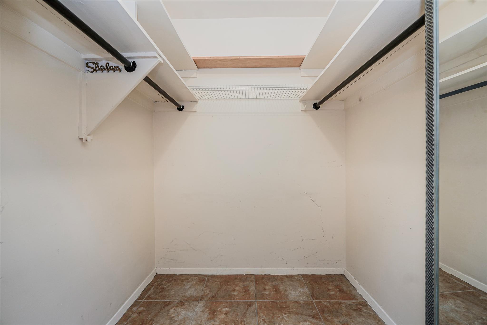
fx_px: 216
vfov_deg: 73.7
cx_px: 244
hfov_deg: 96.7
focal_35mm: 16
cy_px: 162
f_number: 4.5
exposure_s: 1/40
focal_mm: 16
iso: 100
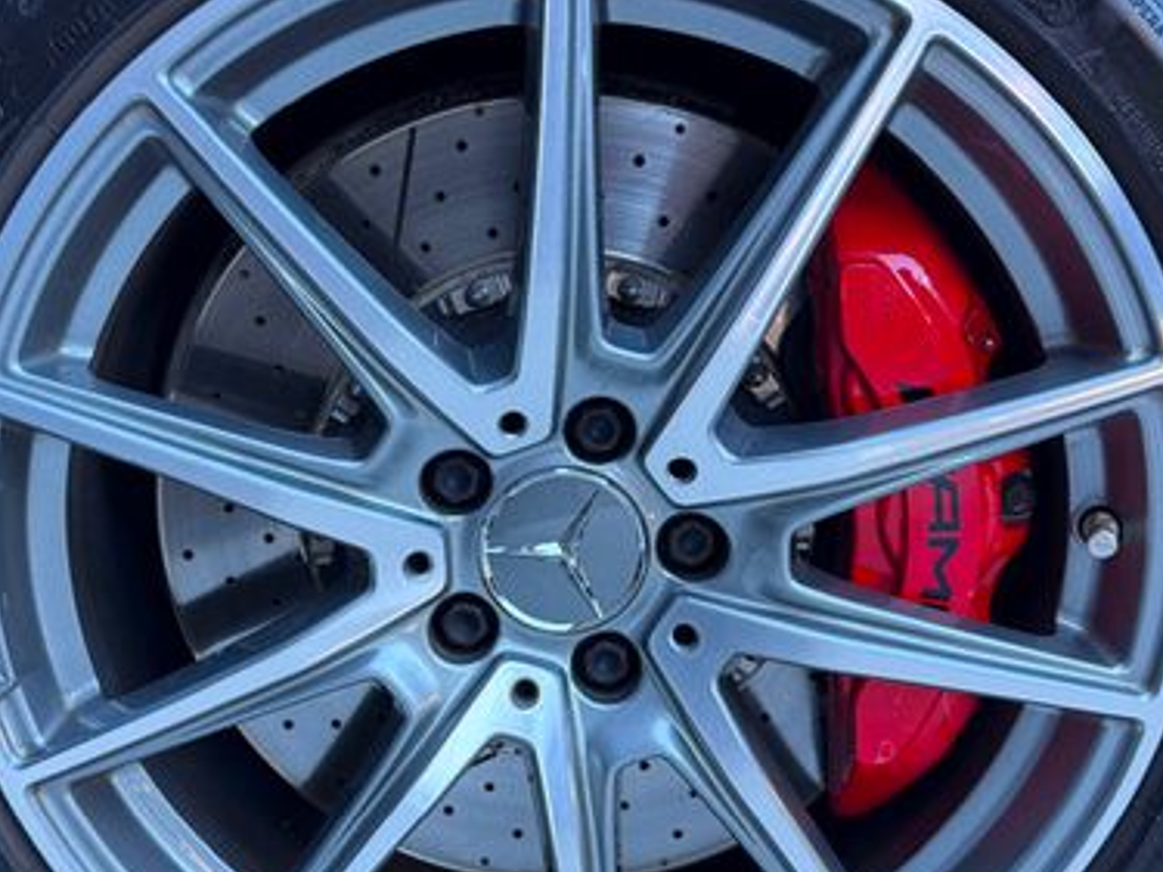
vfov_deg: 35.1
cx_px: 493
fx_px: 1377
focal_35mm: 41
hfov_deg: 45.6
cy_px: 493
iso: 125
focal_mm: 6.76
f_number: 1.78
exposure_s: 1/121
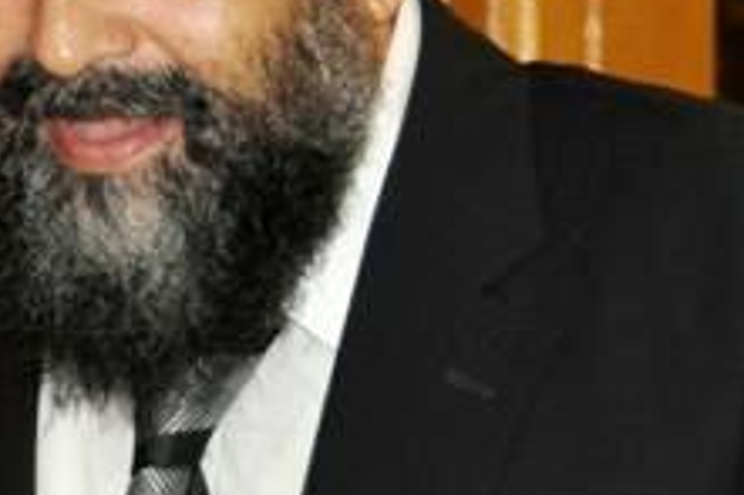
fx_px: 8900
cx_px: -407
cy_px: -34
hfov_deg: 4.8
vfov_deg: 3.2
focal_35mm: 431
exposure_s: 1/60
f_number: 4.8
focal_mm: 62
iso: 800
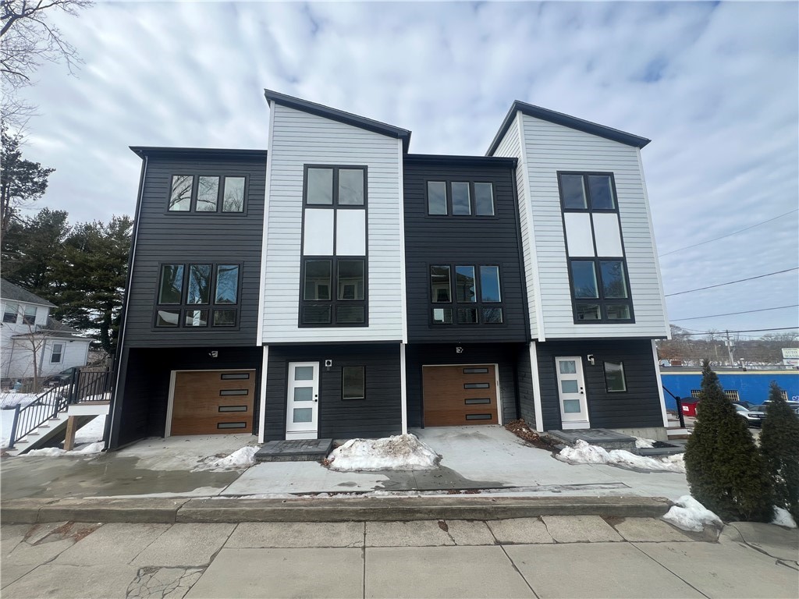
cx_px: 400
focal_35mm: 13
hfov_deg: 106.2
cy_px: 300
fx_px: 300
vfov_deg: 89.9
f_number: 1.8
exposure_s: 1/1024
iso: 32
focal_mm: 1.57
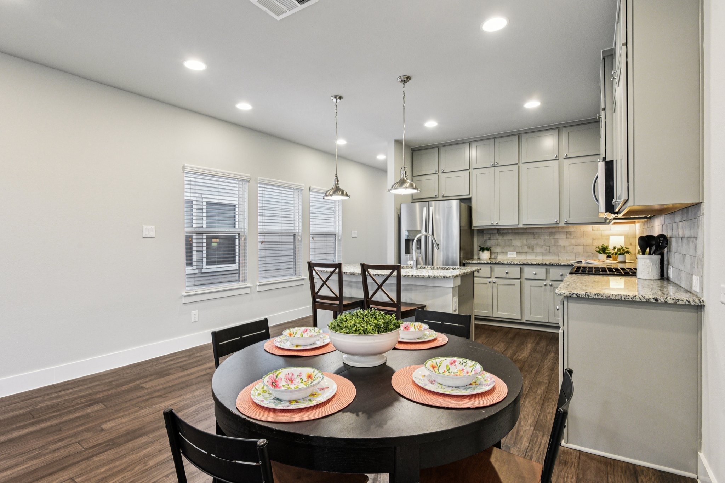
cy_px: 242
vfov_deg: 70.4
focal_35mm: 17
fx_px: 342
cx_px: 362
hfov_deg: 93.3
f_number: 8
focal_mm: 17
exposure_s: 1/15
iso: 1600
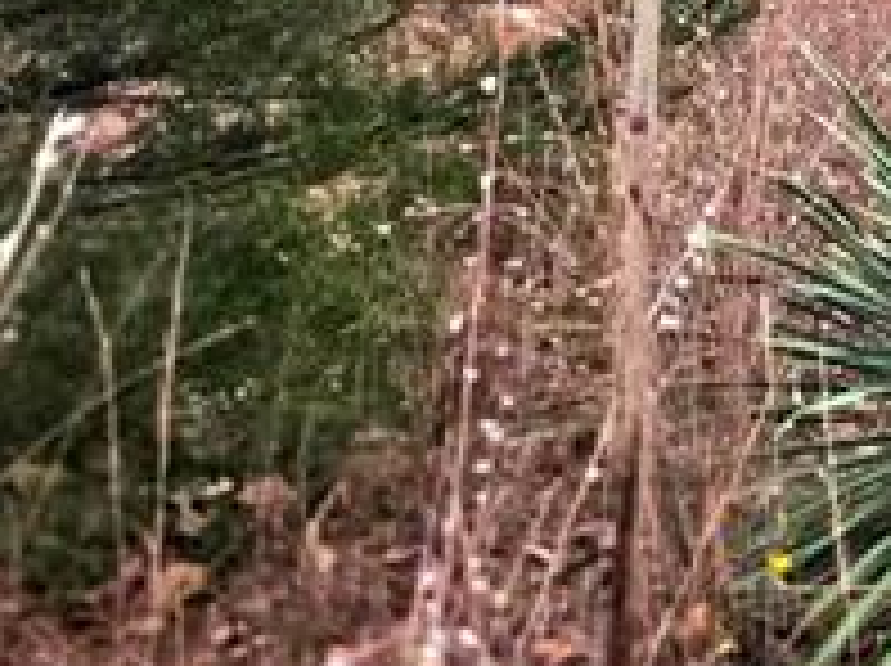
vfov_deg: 11.5
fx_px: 3059
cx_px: 2084
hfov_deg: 13.0
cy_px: -567
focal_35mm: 119
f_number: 1.7
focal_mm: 6.3
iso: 250
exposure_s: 1/120
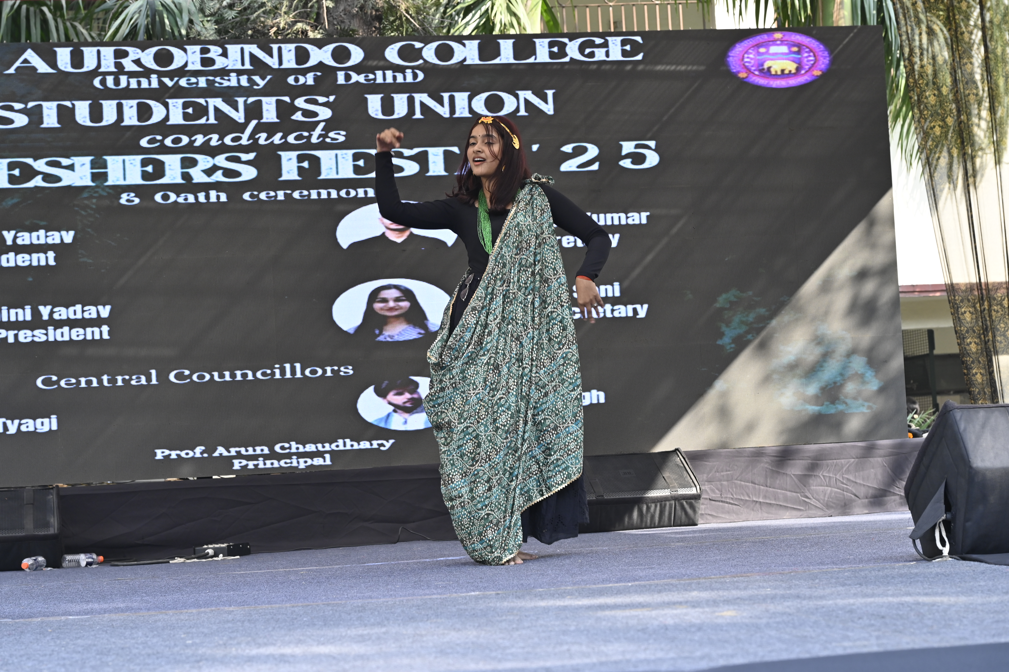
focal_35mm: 73
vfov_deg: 18.6
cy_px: 336
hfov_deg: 27.7
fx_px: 2045
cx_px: 504
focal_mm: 73
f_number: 7.1
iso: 500
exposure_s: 1/160
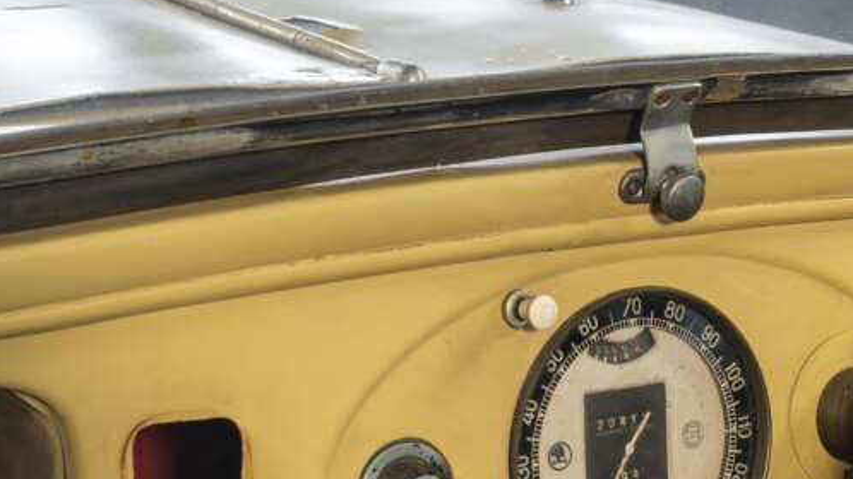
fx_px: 2556
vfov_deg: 10.7
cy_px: 412
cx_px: 651
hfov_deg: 18.8
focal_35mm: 113
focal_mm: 70
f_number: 11
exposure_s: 6
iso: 100
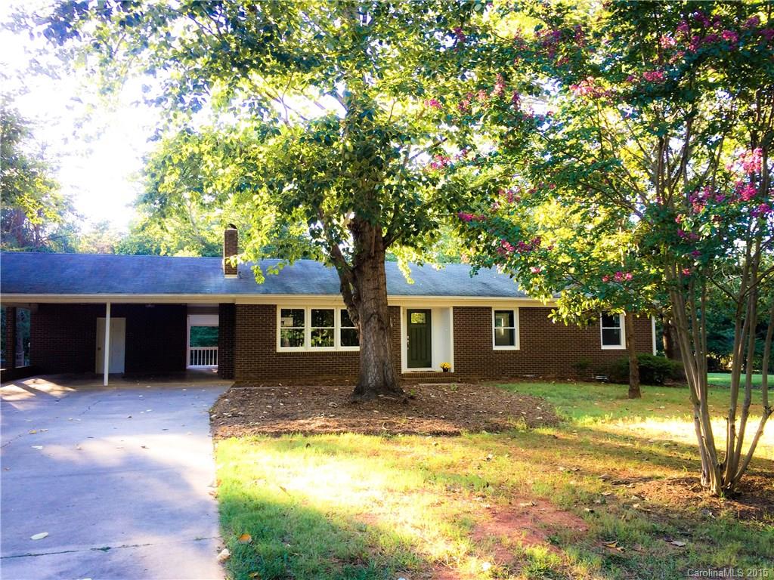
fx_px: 648
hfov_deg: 61.7
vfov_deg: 48.2
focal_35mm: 29
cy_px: 290
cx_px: 387
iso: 32
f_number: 2.2
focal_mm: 4.15
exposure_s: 1/60
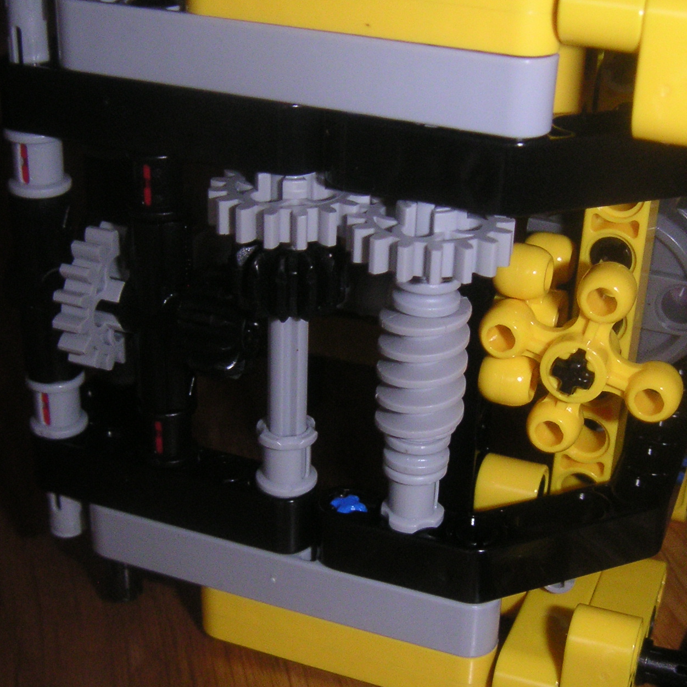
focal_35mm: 55
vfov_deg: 31.1
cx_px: 382
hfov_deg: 31.1
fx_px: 1235
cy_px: 351
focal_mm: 6
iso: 160
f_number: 6.7
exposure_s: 1/45
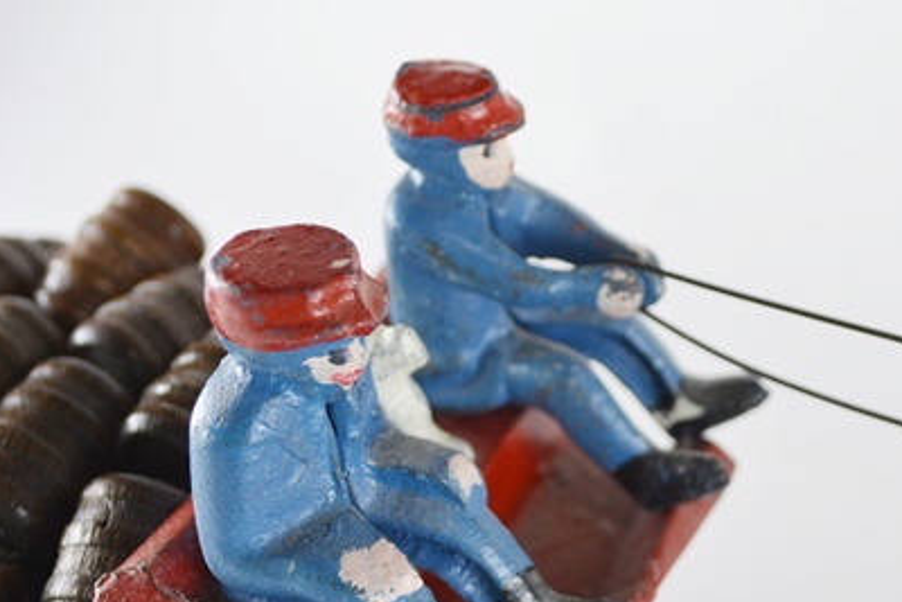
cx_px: 634
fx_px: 2030
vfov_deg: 16.8
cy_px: 410
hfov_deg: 24.9
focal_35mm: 81
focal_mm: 36
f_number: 5.6
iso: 360
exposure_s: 1/125
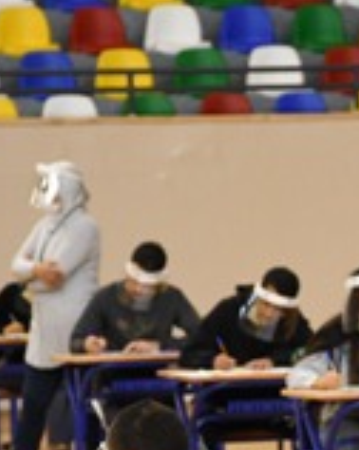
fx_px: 4498
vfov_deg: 5.7
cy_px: 360
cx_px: 416
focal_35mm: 338
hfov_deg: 4.6
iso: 2500
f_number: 5.3
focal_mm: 85
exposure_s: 1/320
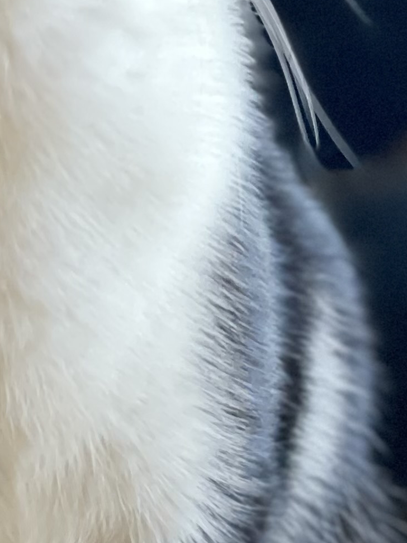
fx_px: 3387
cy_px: 422
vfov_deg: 9.1
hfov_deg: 6.9
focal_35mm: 216
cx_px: 66
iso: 320
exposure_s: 1/40
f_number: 2
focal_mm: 6
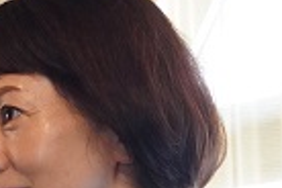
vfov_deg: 5.6
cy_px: 303
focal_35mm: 241
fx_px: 1888
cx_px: -317
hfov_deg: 8.1
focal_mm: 49
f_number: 8
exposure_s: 1/100
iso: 10000
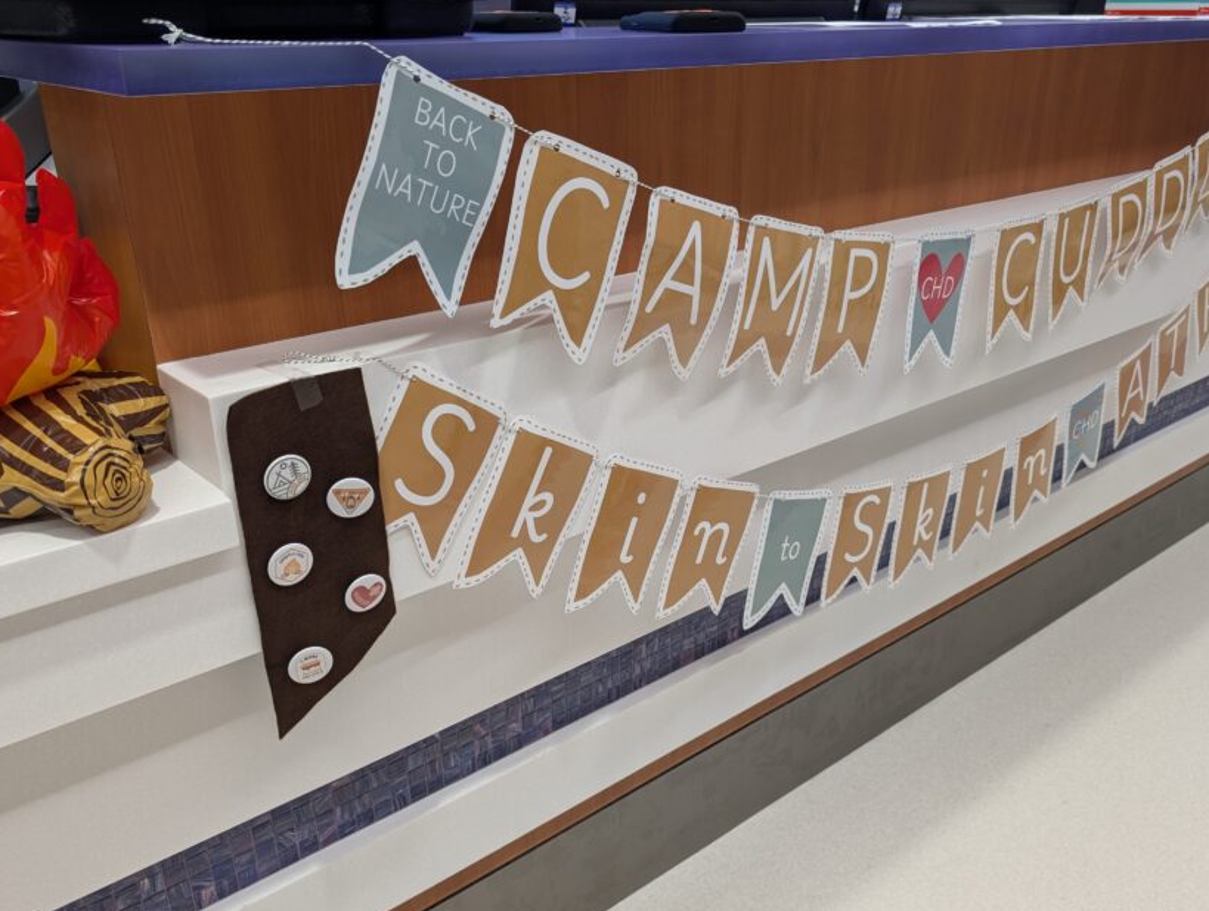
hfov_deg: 59.9
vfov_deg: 46.7
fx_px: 1049
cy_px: 544
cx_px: 621
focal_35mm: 30
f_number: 1.68
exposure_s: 1/23.8
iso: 30
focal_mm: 6.9
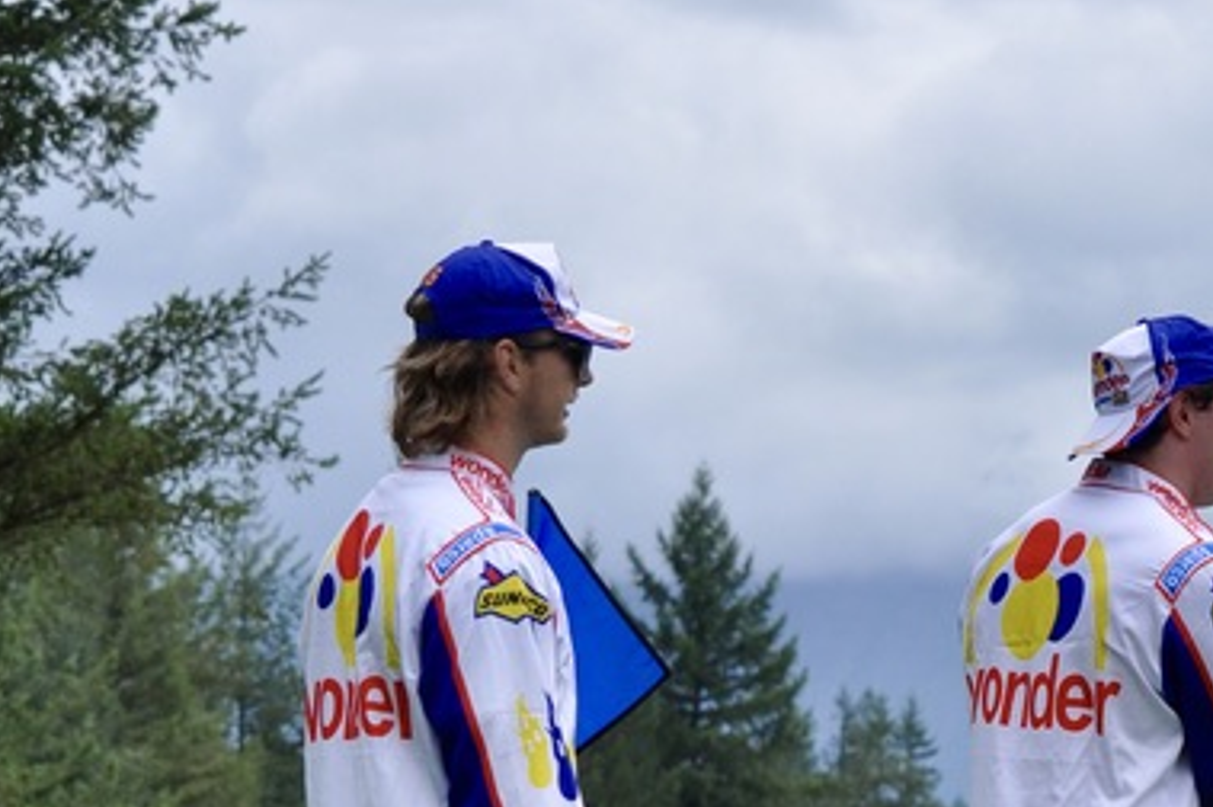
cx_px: 1730
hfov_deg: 6.8
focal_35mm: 301
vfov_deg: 4.5
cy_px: 893
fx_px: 10133
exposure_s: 1/1600
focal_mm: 70
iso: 400
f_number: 6.3
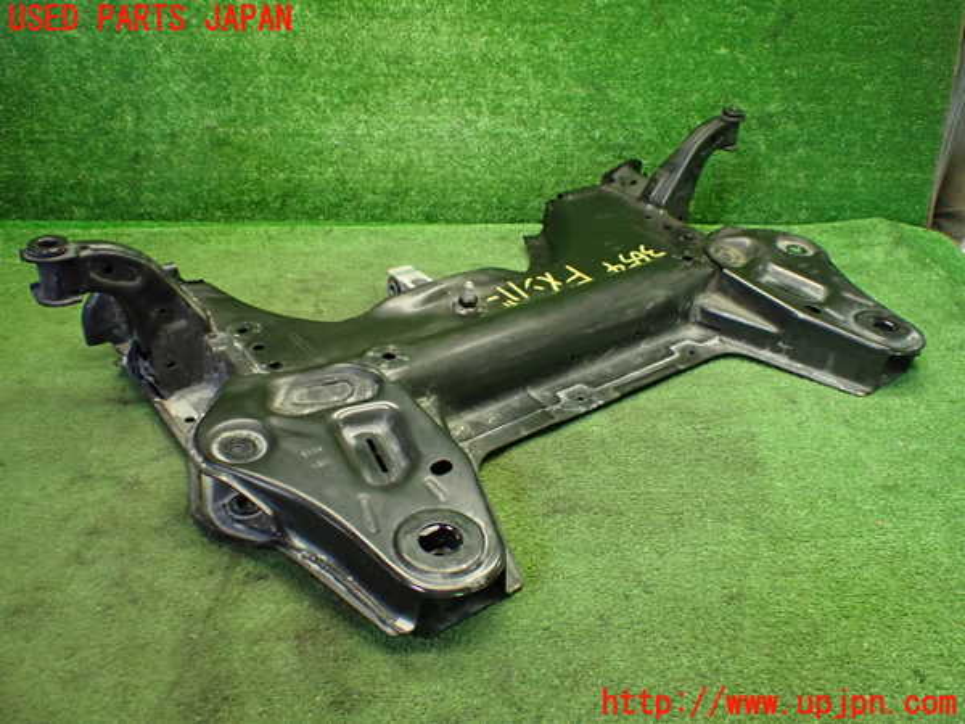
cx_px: 482
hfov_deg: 60.0
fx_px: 836
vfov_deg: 46.8
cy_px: 362
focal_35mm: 30
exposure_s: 1/100
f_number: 2.3
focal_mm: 5.4
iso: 800
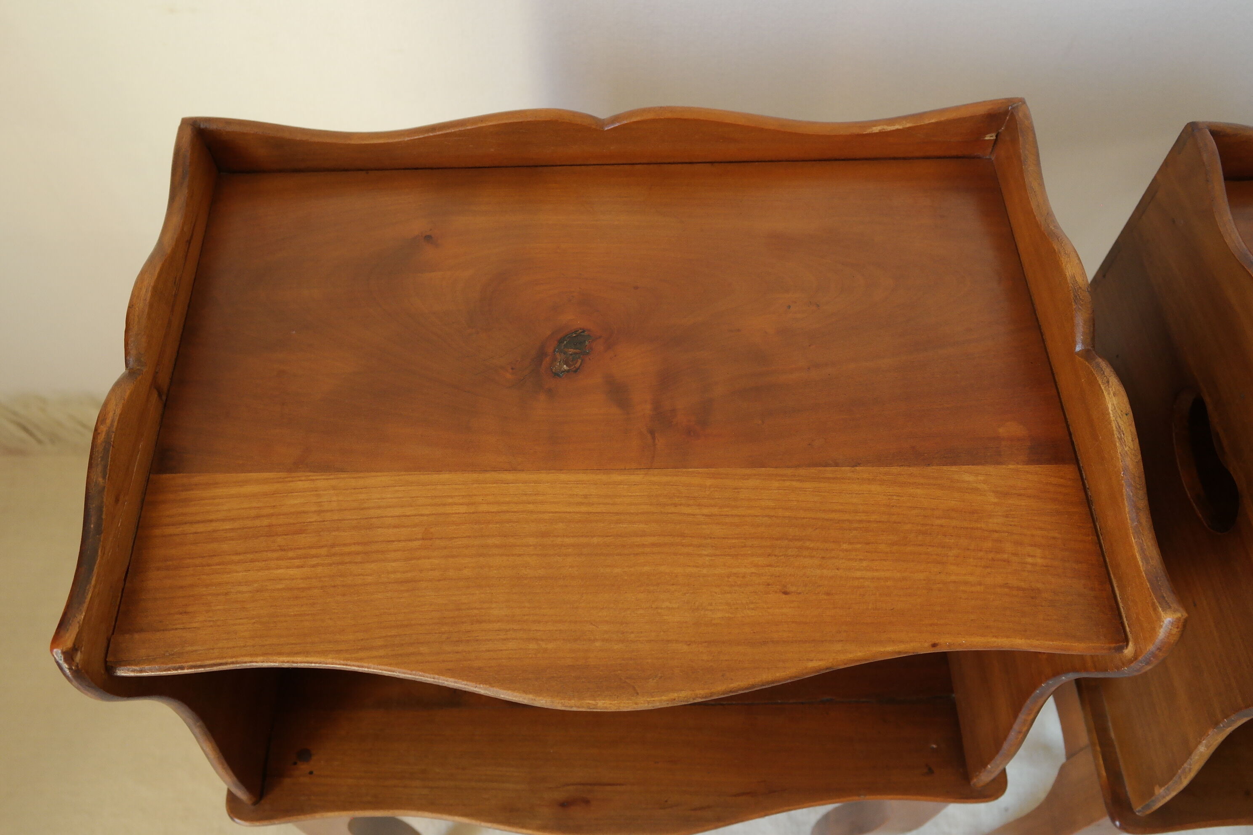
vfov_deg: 43.6
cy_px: 418
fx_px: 1044
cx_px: 626
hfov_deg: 61.9
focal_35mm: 30
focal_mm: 20
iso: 800
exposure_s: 1/25
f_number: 5.6
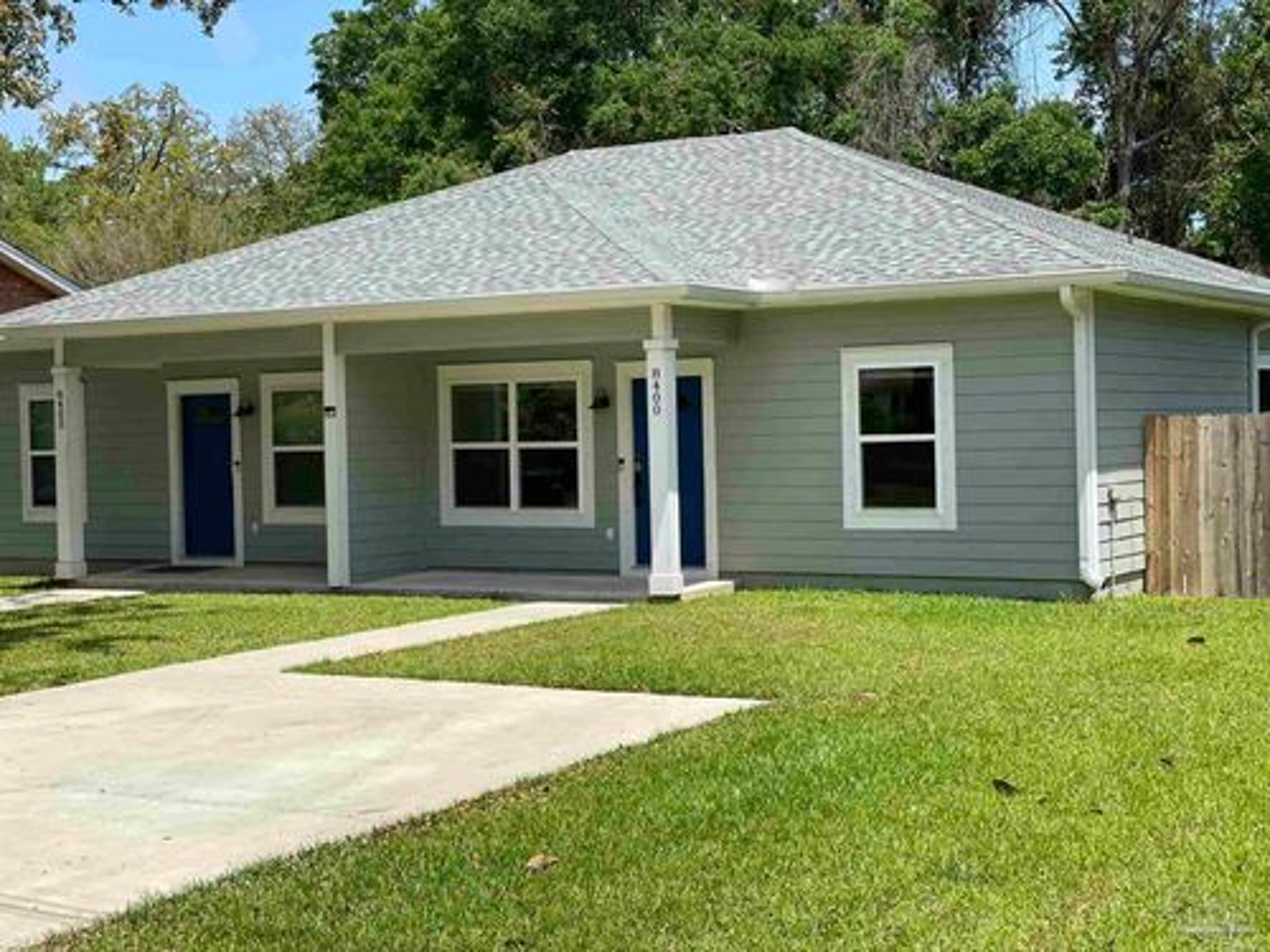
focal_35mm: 52
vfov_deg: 28.0
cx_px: 635
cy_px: 476
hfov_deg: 36.8
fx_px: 1908
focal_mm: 6
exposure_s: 1/888
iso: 25
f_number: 2
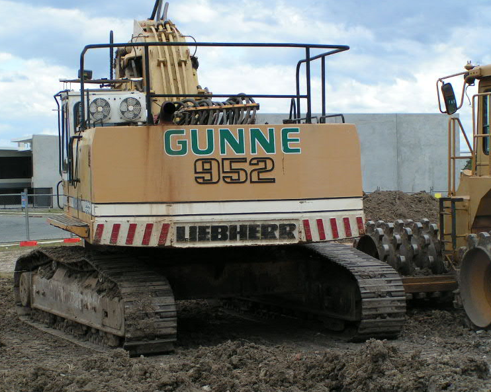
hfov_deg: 19.2
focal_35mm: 100
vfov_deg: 15.4
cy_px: 194
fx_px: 1453
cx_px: 244
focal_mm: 14.5
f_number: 5.6
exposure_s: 1/250
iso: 50
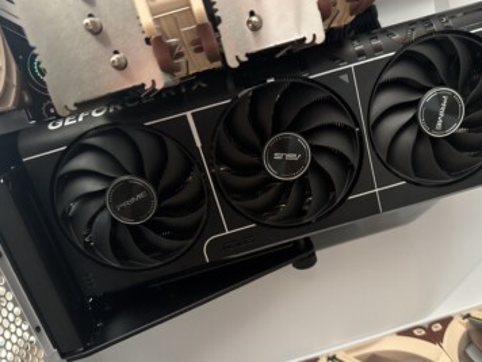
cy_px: 188
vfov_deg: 51.3
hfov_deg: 65.2
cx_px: 264
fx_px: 376
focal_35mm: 27
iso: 1000
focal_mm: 6.76
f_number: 1.78
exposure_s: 1/34
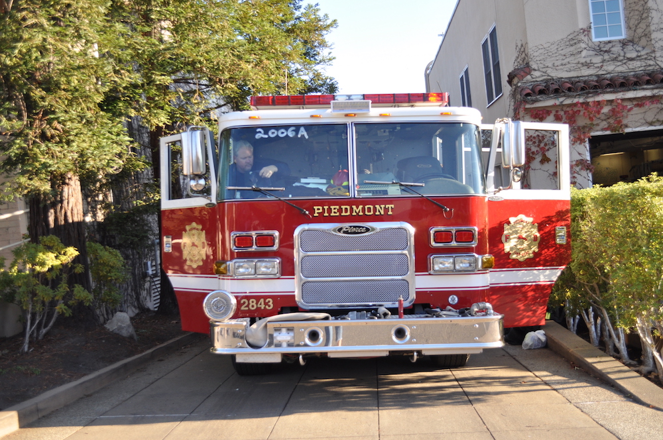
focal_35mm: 39
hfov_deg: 49.6
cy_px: 220
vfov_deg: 34.1
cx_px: 332
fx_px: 717
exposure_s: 1/320
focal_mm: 26
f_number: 4.2
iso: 320
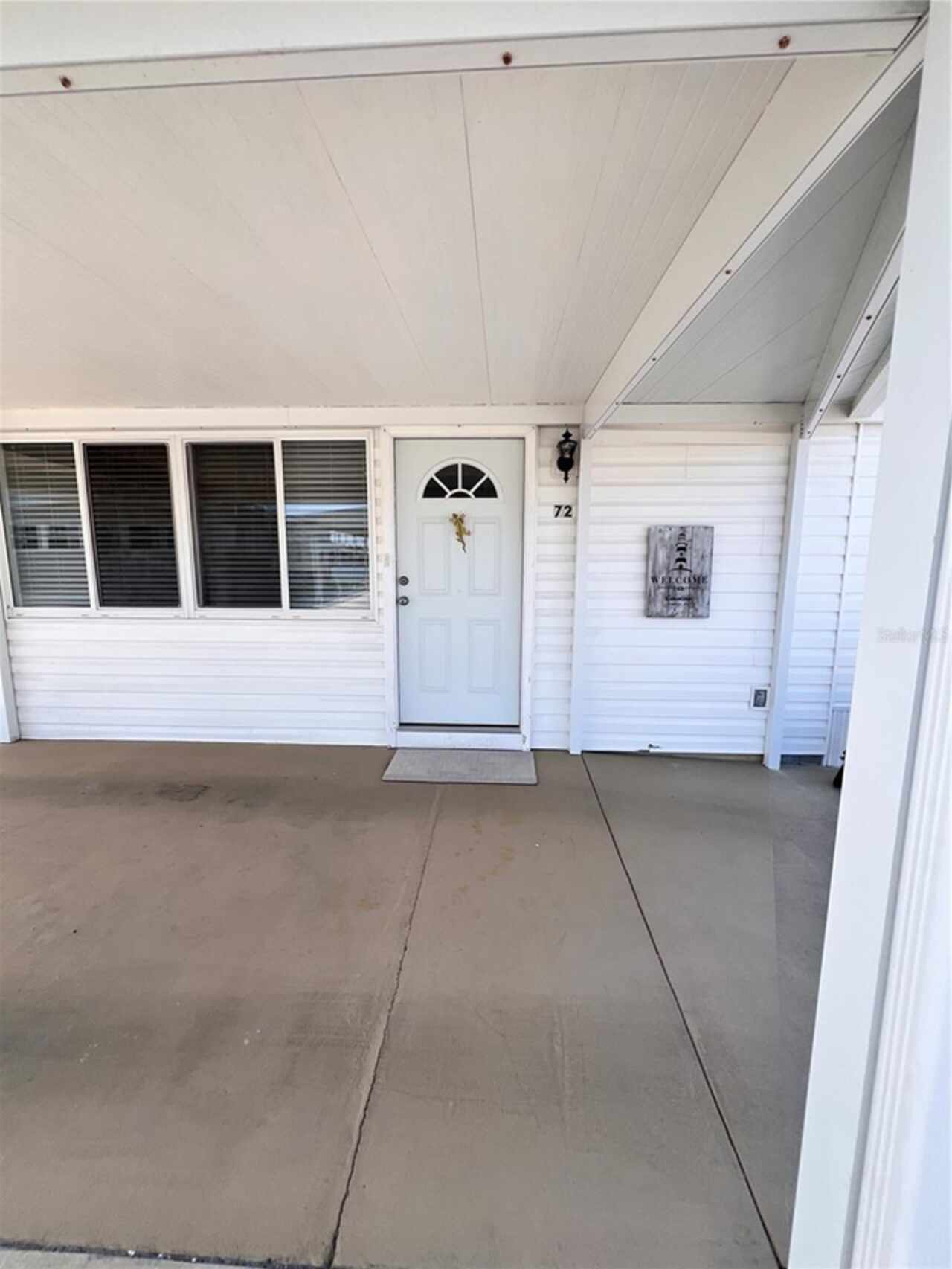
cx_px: 476
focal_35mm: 13
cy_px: 634
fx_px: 477
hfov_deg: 89.9
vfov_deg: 106.2
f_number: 1.8
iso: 32
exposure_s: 1/803
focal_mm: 1.57
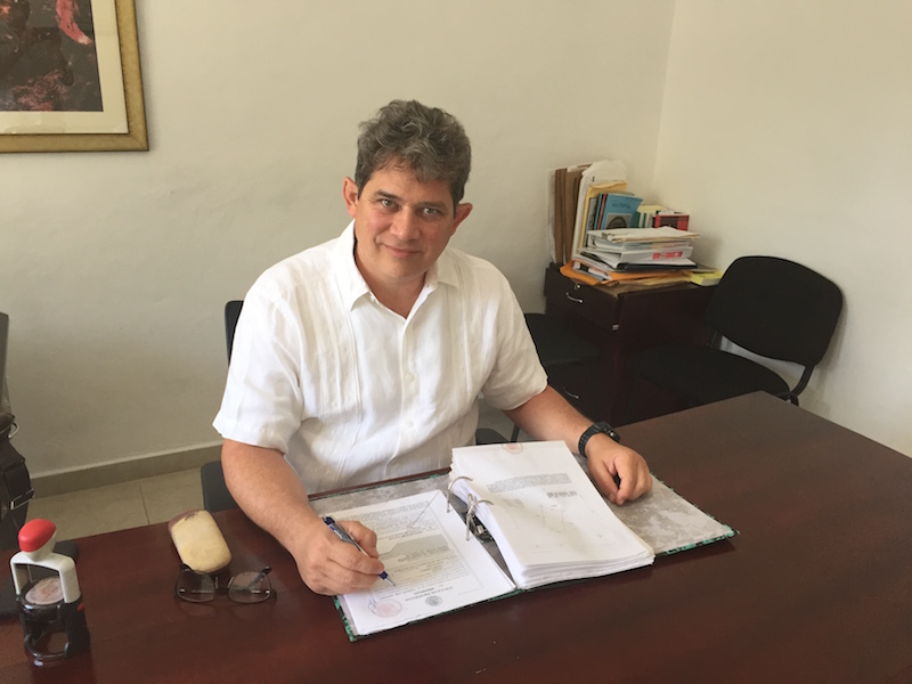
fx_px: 764
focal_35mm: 29
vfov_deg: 48.2
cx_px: 456
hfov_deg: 61.7
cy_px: 342
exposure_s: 1/30
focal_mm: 4.15
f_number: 2.2
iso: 40
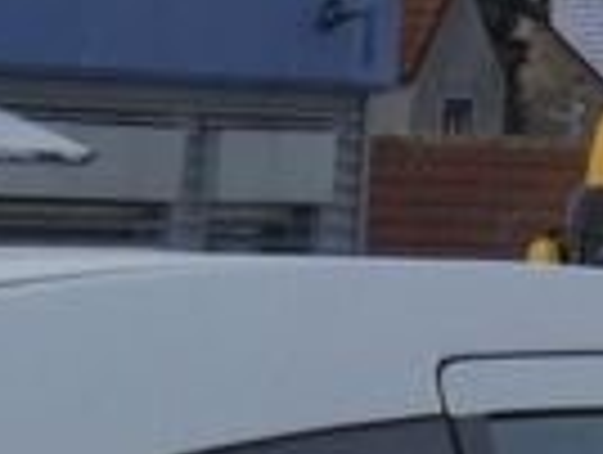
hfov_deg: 3.5
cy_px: 1429
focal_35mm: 565
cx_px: -315
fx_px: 9860
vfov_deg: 2.6
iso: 80
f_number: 5.6
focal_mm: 13.3
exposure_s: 1/400
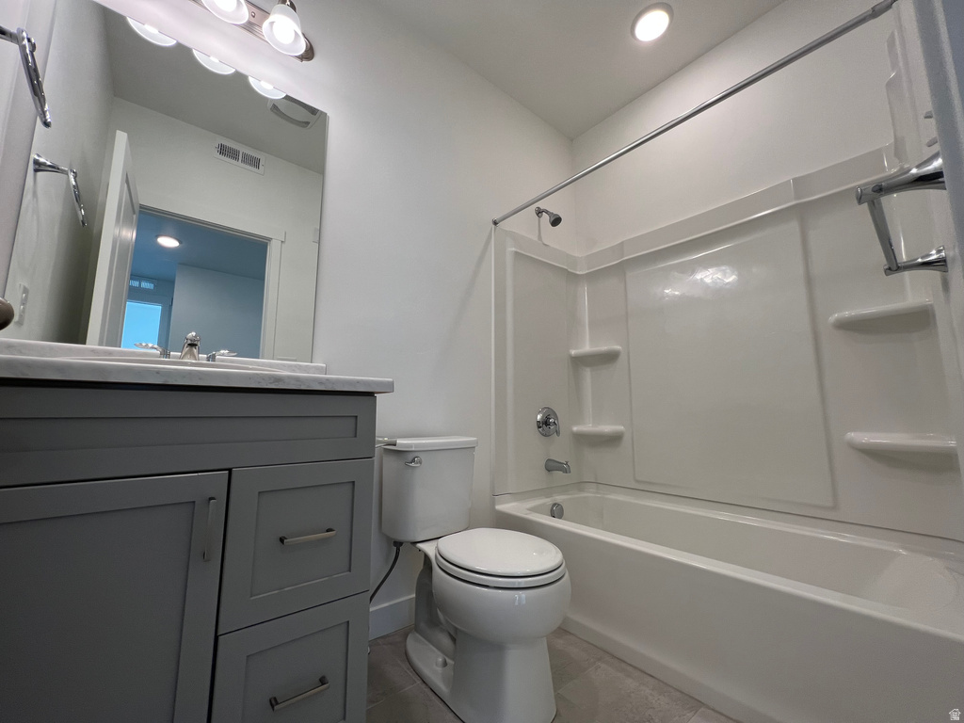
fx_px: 362
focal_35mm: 13
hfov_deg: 106.2
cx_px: 482
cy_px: 362
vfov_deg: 89.9
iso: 64
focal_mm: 1.57
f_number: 1.8
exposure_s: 1/120
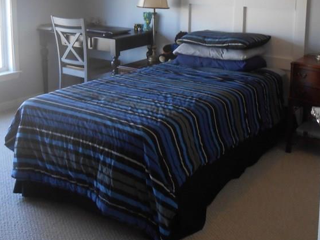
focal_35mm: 48
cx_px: 174
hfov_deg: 39.6
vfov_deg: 29.5
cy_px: 45
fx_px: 444
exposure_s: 1/30
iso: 200
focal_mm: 4.6
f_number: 3.5
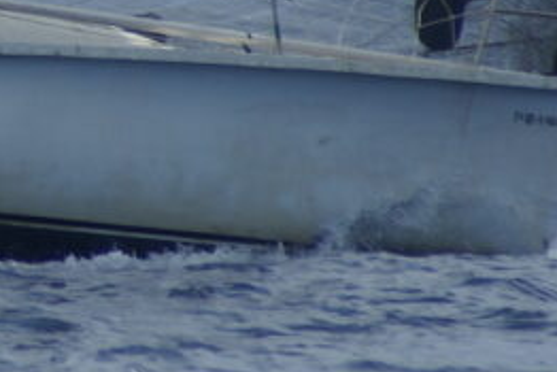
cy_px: -135
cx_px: -446
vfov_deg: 0.8
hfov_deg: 1.2
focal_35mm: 1758
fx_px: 27214
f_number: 7.1
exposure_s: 1/500
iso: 100
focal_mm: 300
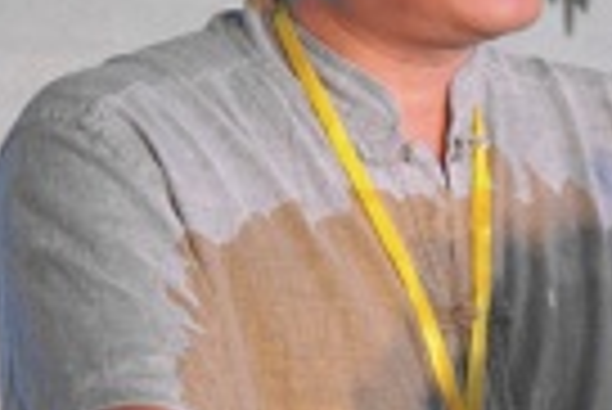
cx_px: 616
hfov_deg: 5.3
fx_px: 6569
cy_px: 230
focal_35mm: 386
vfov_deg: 3.6
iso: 400
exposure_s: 1/60
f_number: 5.6
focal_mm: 70
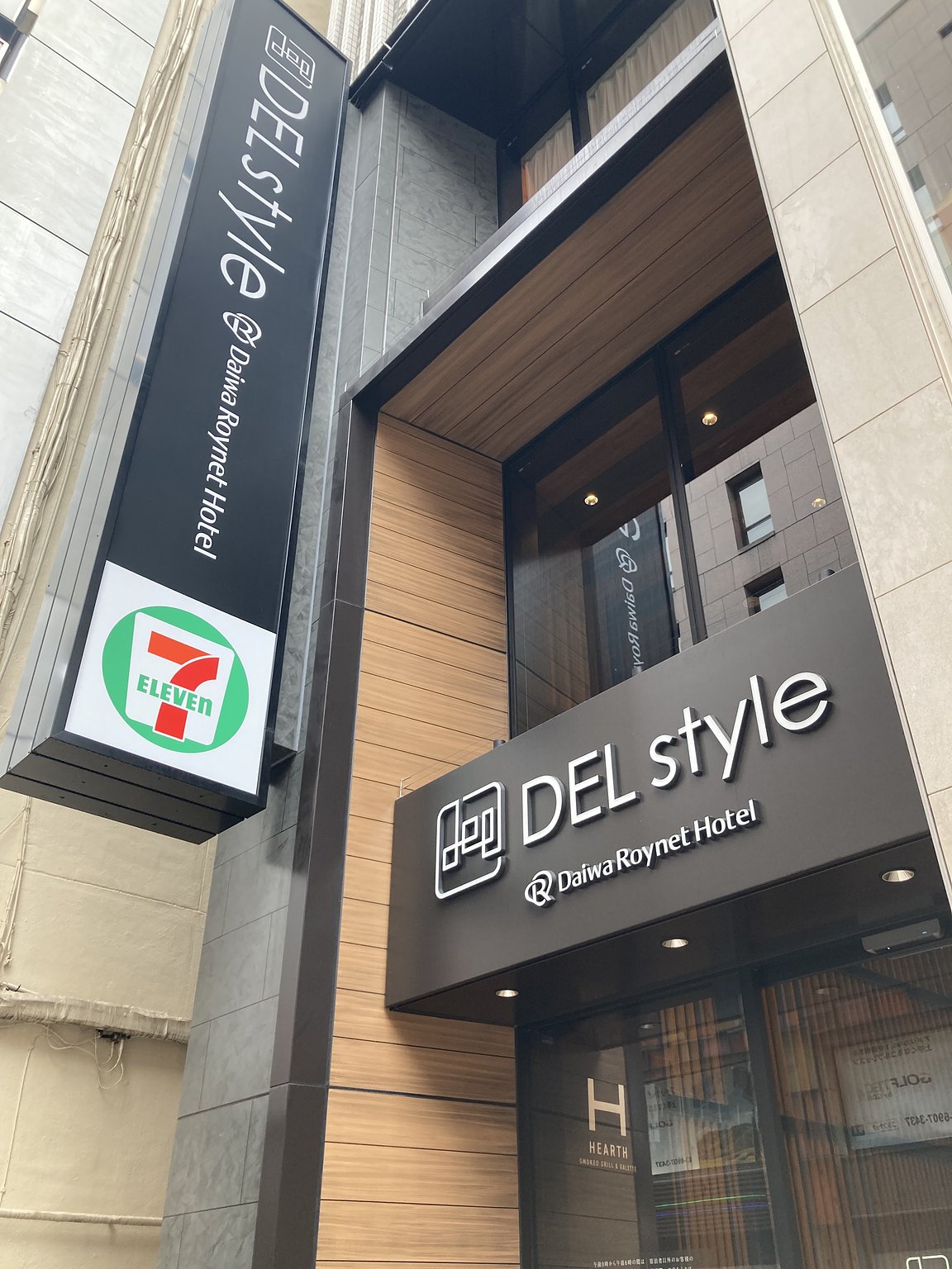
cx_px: 476
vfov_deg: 63.4
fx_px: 1027
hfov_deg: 49.7
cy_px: 634
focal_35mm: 28
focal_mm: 3.99
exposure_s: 1/101
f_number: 1.8
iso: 50
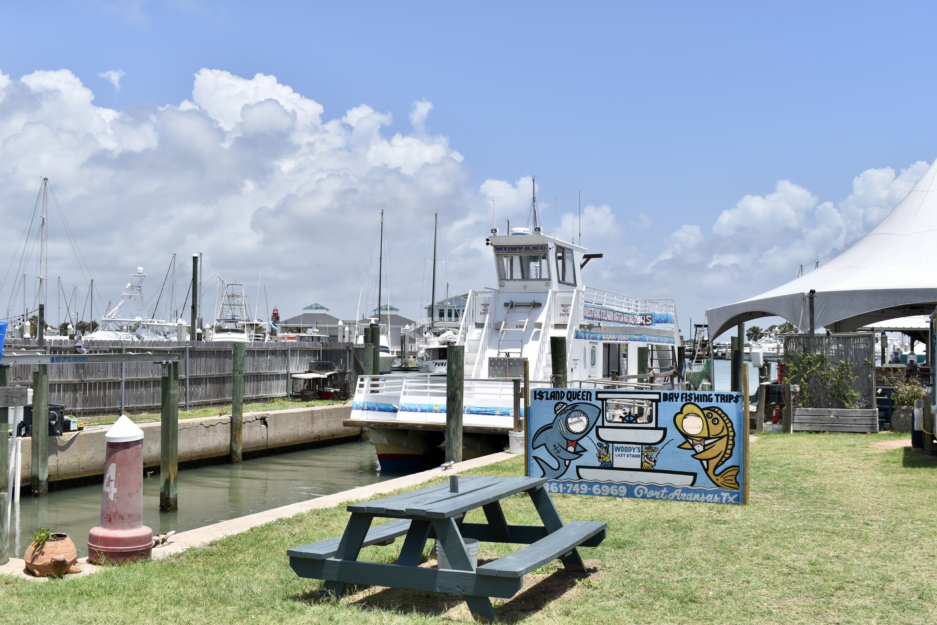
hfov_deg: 53.1
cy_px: 312
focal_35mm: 36
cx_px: 468
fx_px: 937
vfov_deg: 36.9
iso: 100
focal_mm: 24
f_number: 9
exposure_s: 1/320
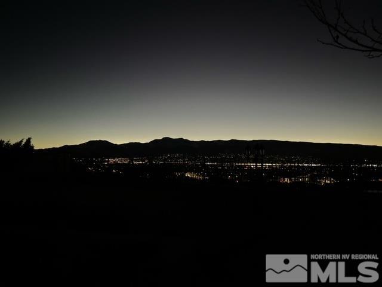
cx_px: 191
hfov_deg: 67.3
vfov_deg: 53.1
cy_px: 144
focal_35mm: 26
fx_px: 287
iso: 1000
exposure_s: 1/29
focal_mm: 4.2
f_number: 1.6
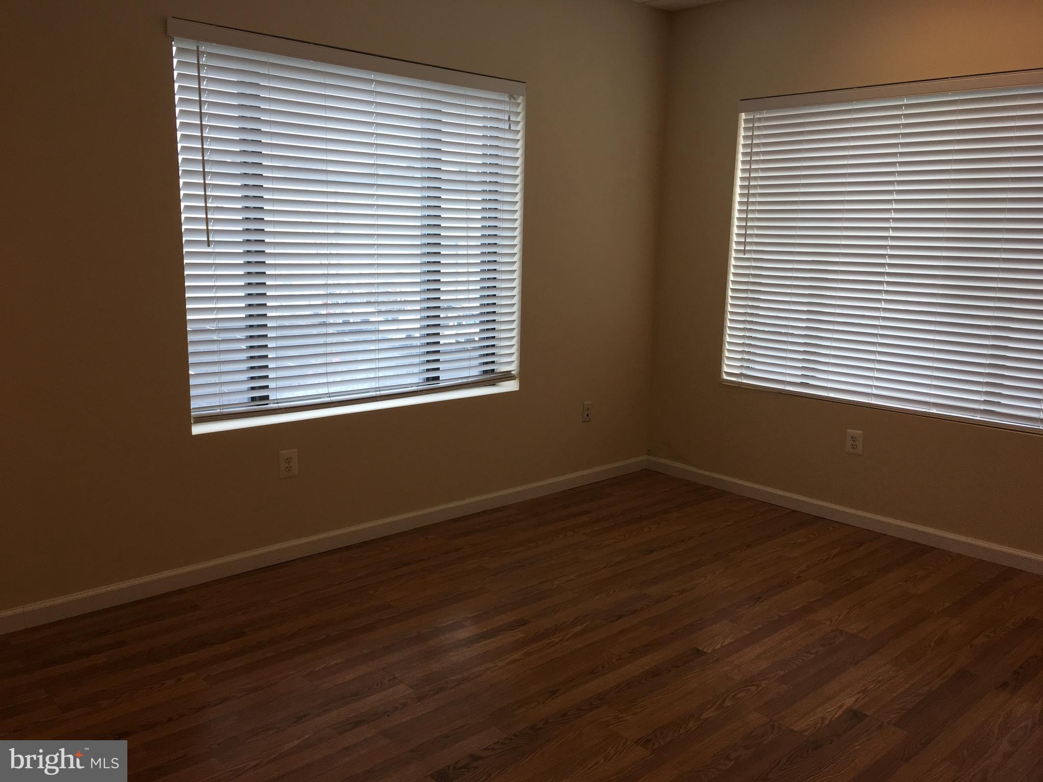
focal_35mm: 29
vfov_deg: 48.2
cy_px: 391
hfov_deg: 61.7
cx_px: 522
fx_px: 874
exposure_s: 1/120
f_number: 2.2
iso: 32
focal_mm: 4.15
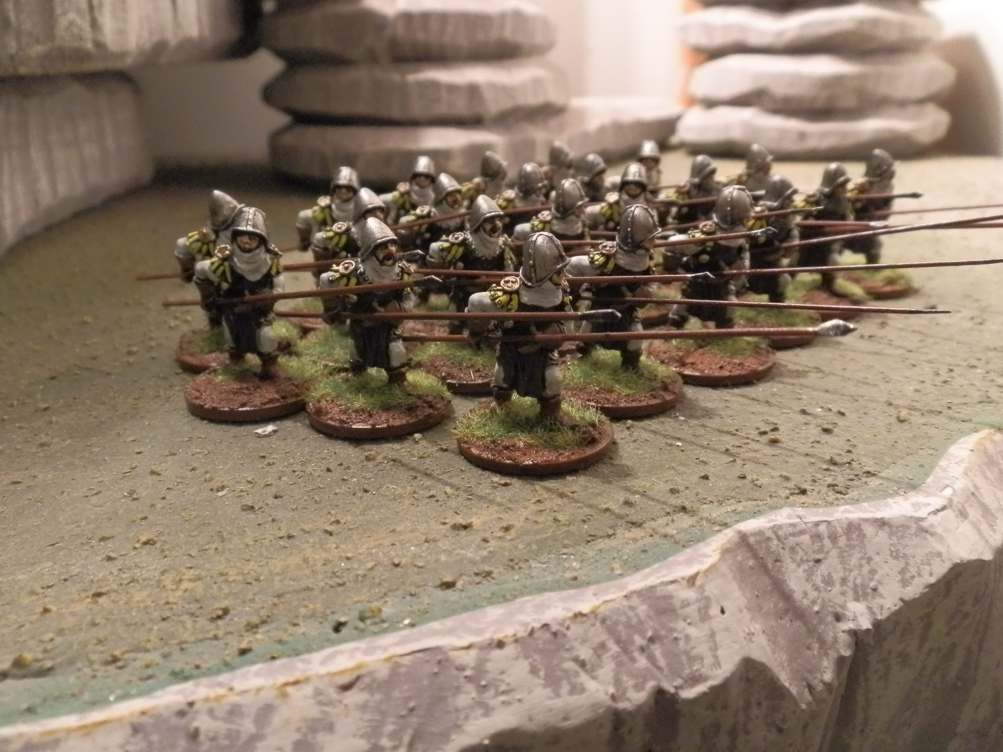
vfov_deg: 48.2
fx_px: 840
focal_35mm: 29
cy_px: 369
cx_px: 494
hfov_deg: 61.7
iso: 400
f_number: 3.1
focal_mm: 5
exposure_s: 1/60
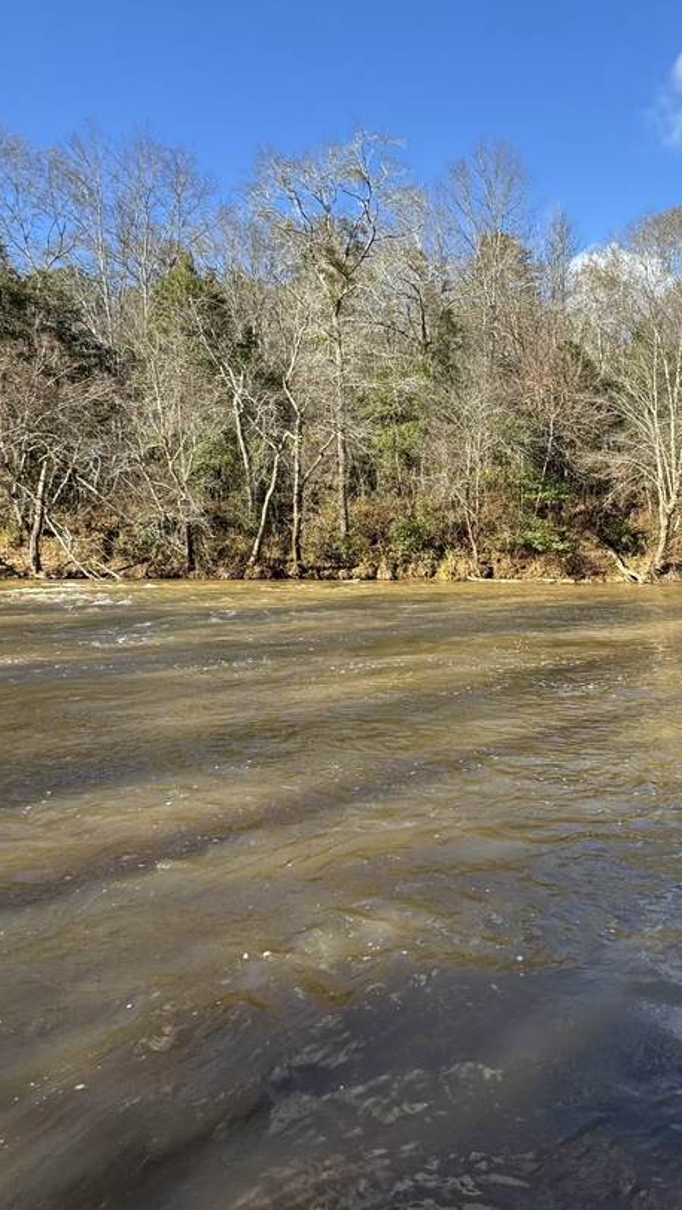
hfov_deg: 45.1
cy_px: 606
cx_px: 555
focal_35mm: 24
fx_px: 771
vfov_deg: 76.3
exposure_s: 1/537
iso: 40
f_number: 2.2
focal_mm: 2.22
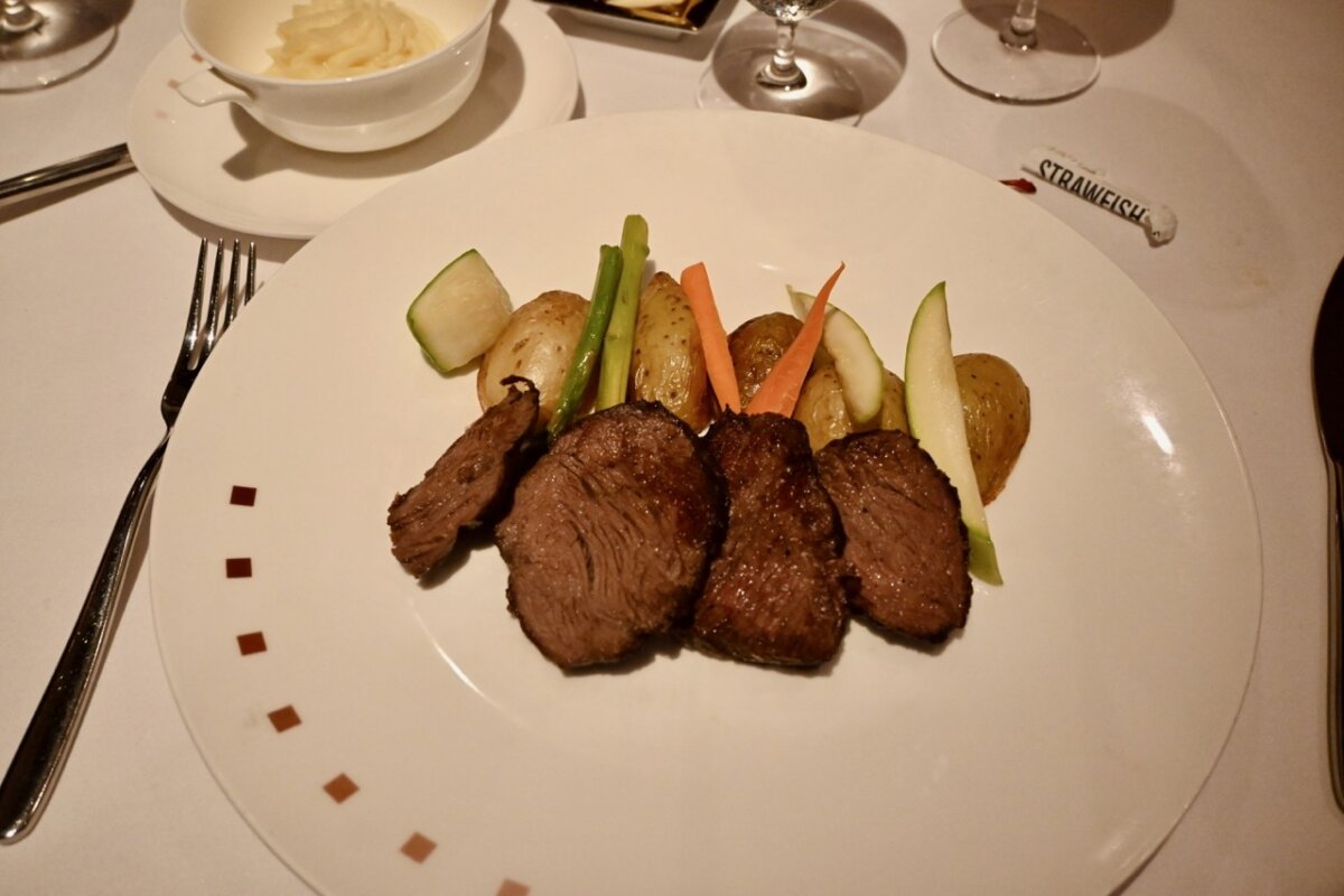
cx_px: 672
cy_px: 448
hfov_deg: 60.7
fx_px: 1148
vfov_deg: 42.6
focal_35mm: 31
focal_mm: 20.5
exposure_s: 1/80
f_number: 3.8
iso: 3200
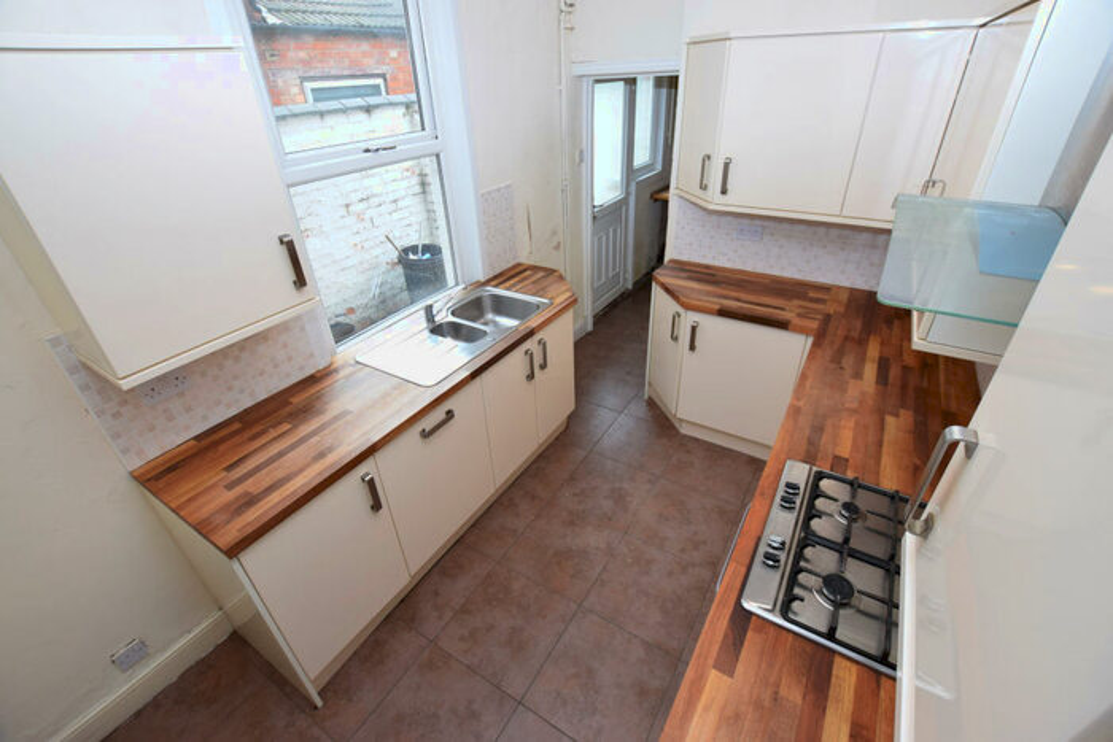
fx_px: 464
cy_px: 371
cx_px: 556
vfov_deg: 77.4
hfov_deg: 100.4
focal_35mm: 15
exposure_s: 1/80
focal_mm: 10
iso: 400
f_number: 4.5
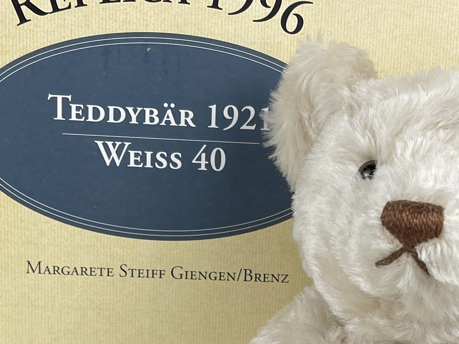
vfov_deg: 17.1
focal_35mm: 82
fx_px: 1087
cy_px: 418
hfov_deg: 23.8
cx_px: 276
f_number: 1.6
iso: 32
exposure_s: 1/231
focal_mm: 5.1
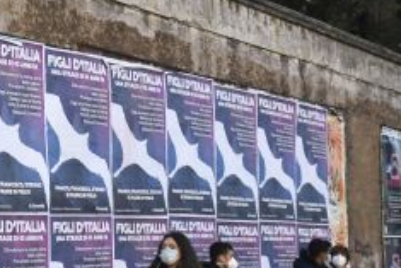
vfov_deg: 13.9
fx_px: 1092
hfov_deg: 19.2
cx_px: -125
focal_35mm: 98
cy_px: 189
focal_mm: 24
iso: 400
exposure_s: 1/320
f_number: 4.5
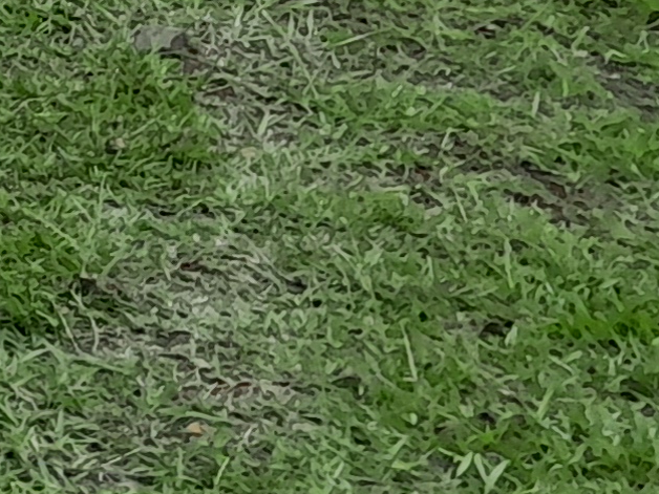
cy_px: -695
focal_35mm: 169
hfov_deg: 9.5
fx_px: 3217
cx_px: -1227
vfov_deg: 8.1
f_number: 1.8
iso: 40
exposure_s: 1/267
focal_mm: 3.98
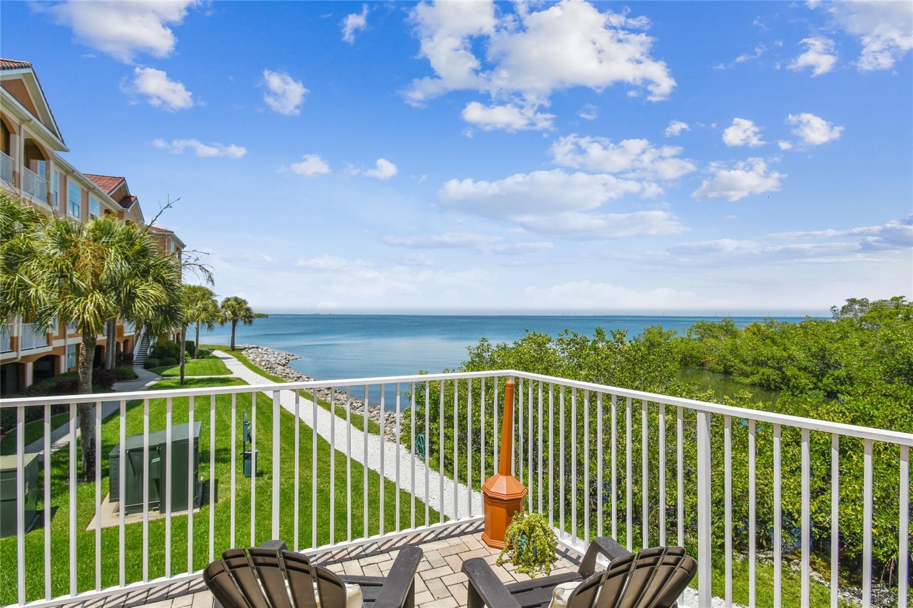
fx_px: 456
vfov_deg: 67.4
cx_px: 456
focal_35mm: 18
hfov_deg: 90.0
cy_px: 304
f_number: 7.1
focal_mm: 12
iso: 100
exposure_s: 1/1000
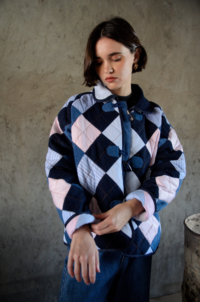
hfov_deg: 36.7
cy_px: 151
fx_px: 301
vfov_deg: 53.2
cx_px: 100
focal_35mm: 36
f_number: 3.5
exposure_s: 1/50
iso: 800
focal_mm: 24
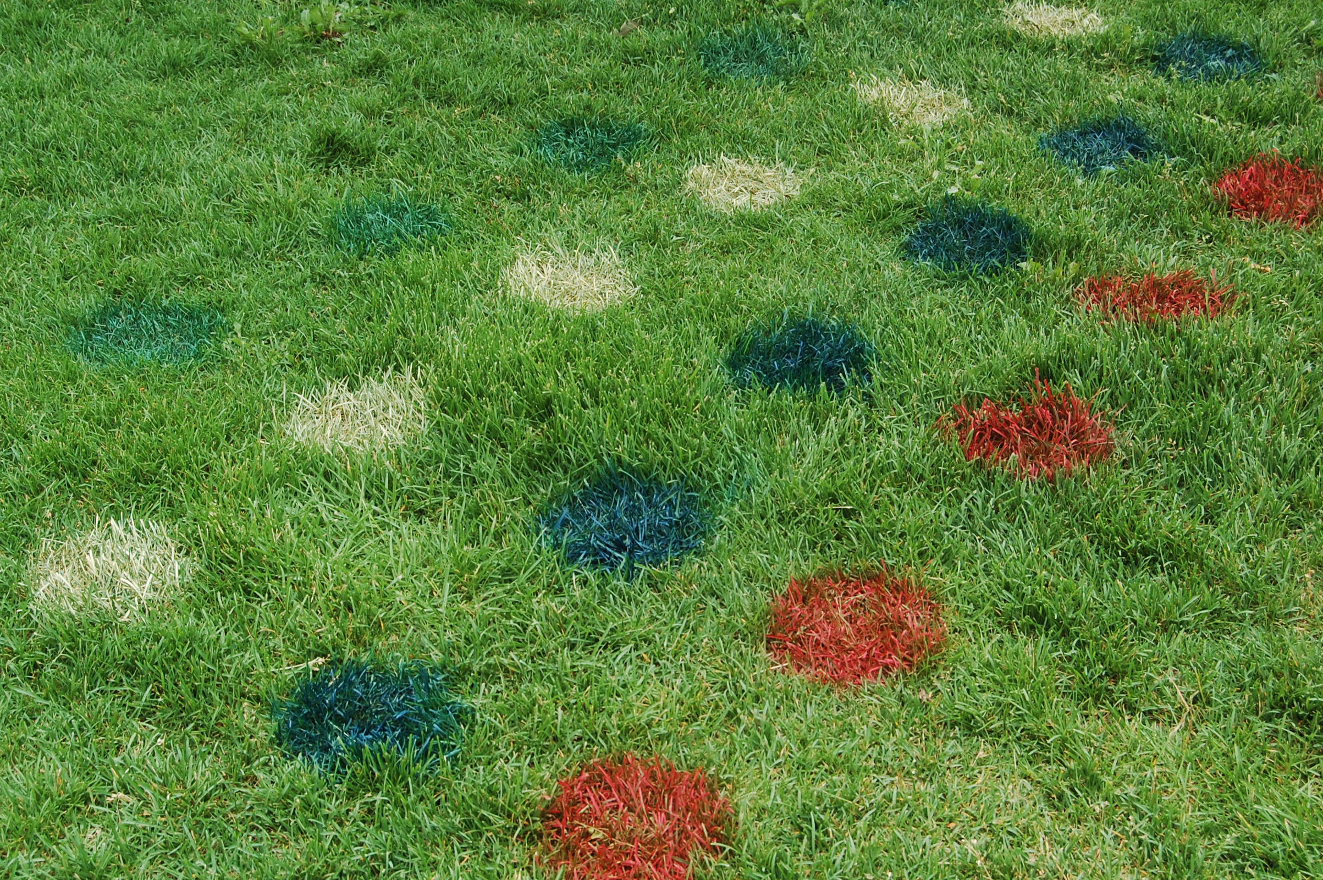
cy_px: 449
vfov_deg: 22.6
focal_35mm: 60
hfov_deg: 33.4
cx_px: 662
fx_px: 2203
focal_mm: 32
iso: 200
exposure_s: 1/200
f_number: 7.1
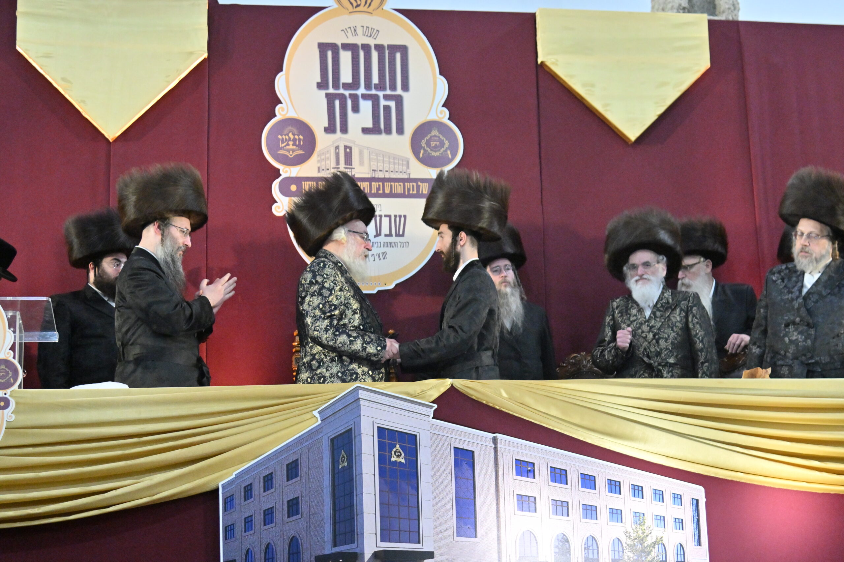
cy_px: 281
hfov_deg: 33.4
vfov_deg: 22.6
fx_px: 1406
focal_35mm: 60
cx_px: 422
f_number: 4
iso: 2000
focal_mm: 40
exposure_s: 1/160
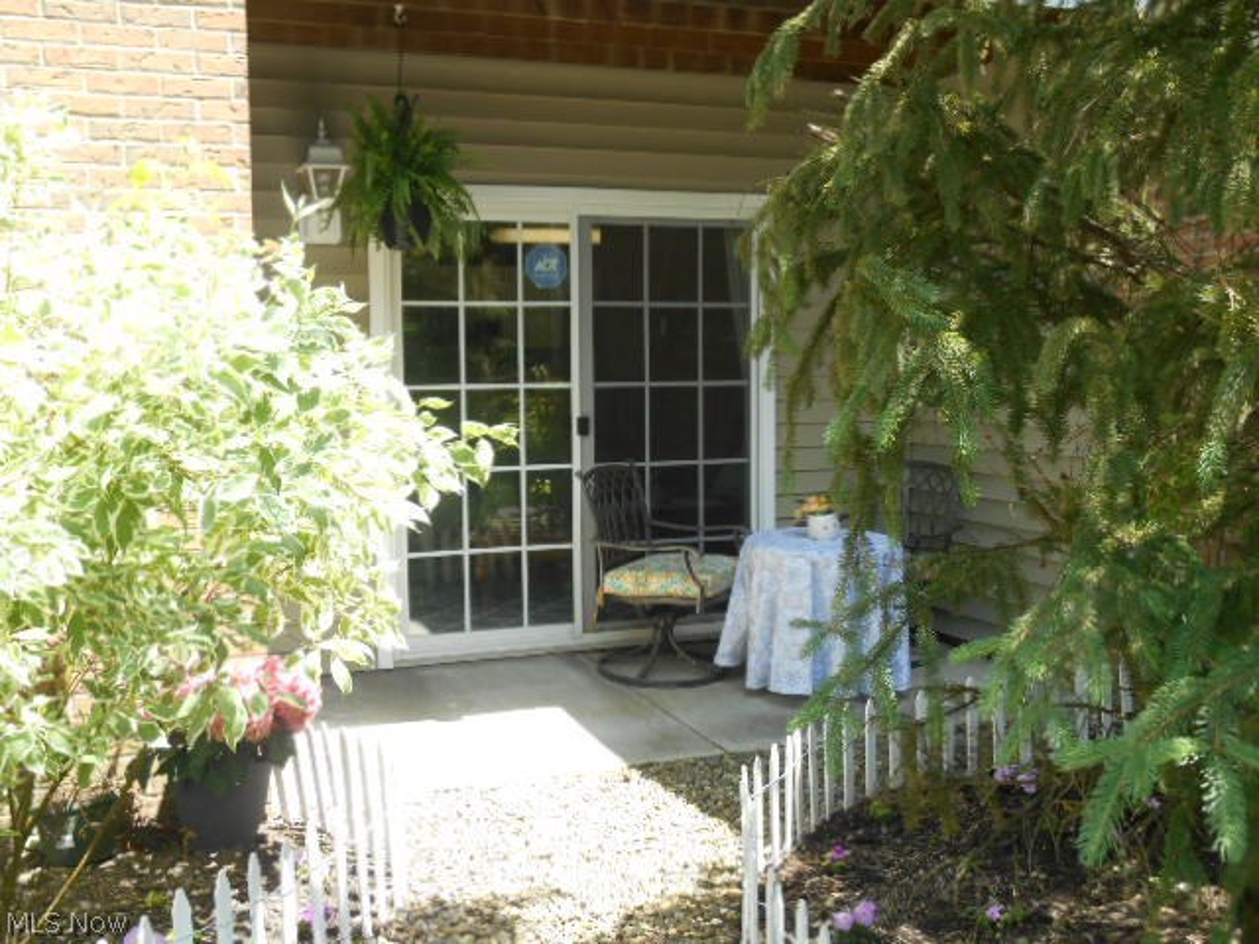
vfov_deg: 35.1
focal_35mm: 41
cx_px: 630
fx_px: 1491
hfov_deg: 45.8
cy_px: 472
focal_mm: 7.2
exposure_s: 1/250
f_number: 3.9
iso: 220
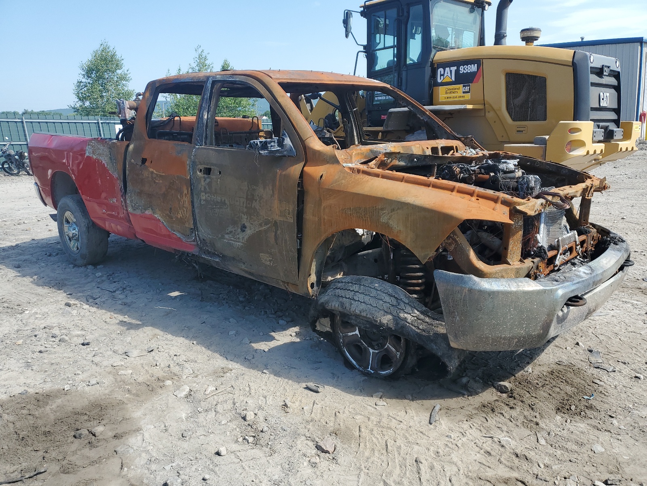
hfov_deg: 67.3
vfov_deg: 53.1
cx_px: 324
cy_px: 243
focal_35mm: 26
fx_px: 486
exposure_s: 1/1667
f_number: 1.5
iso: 50
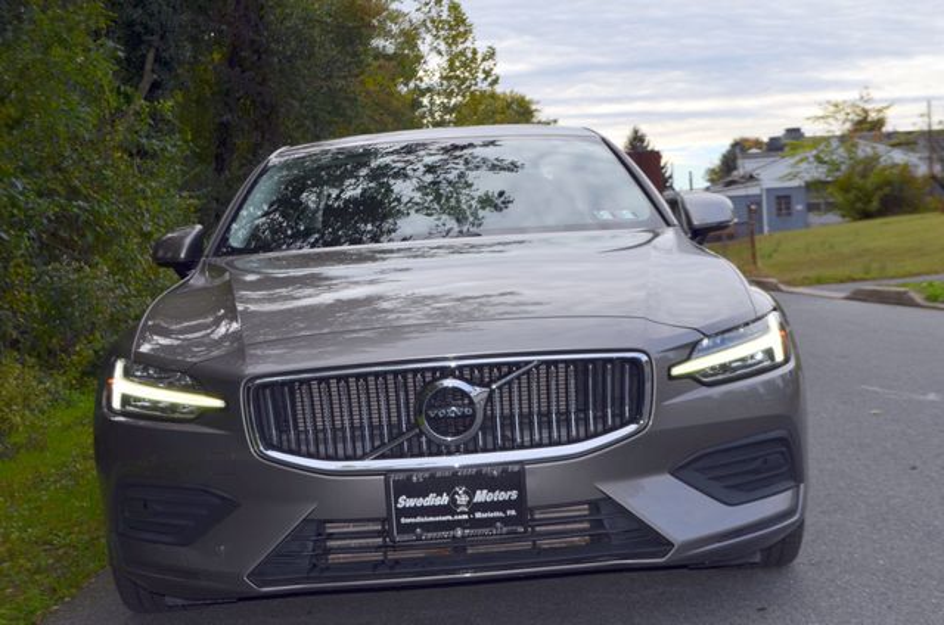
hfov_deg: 36.9
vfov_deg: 25.0
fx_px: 1413
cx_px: 472
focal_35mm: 54
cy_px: 312
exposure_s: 1/200
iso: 100
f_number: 7.1
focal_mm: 36
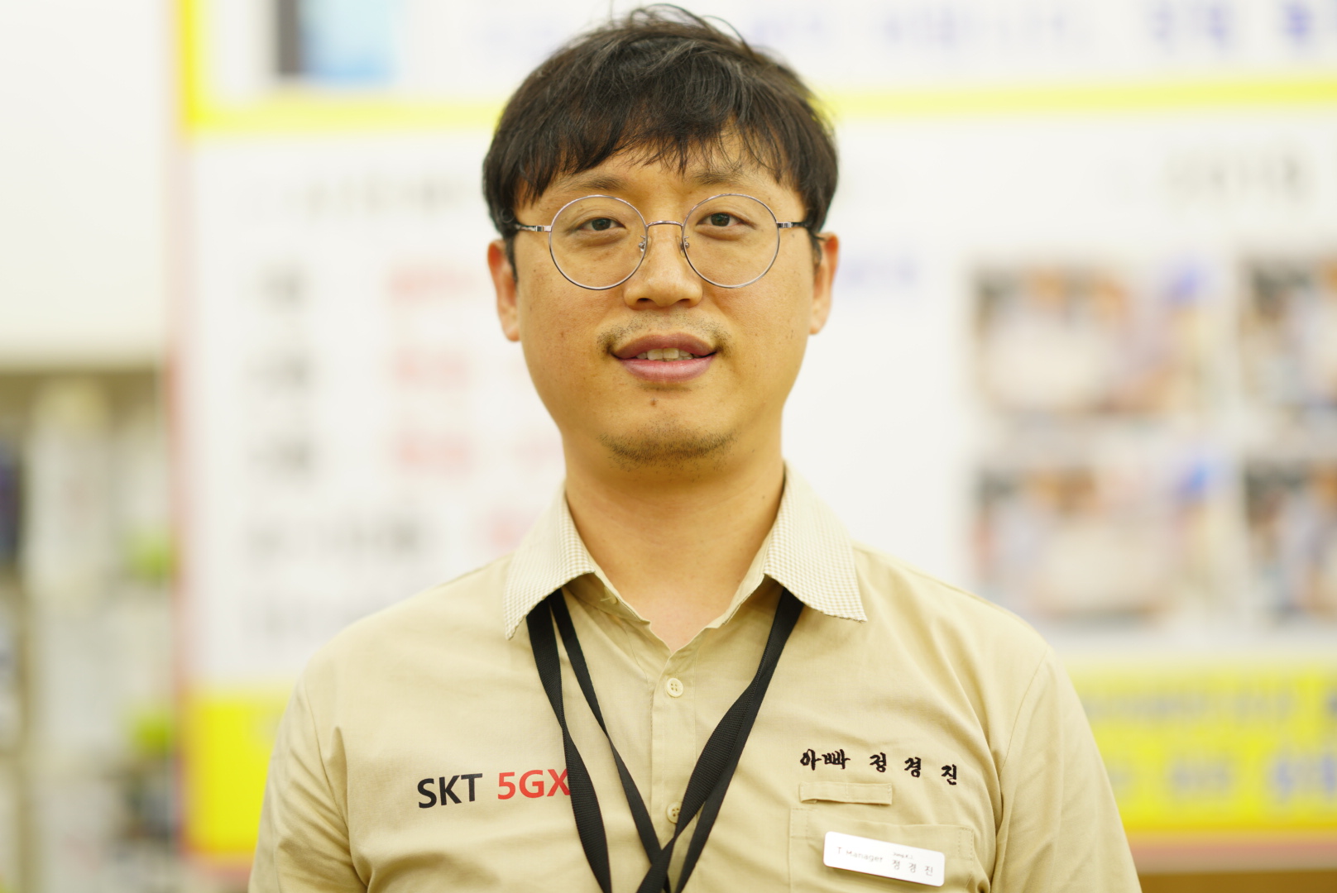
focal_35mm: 85
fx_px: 3159
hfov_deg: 23.9
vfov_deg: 16.1
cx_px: 668
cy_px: 446
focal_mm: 85
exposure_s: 1/125
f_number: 1.4
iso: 100
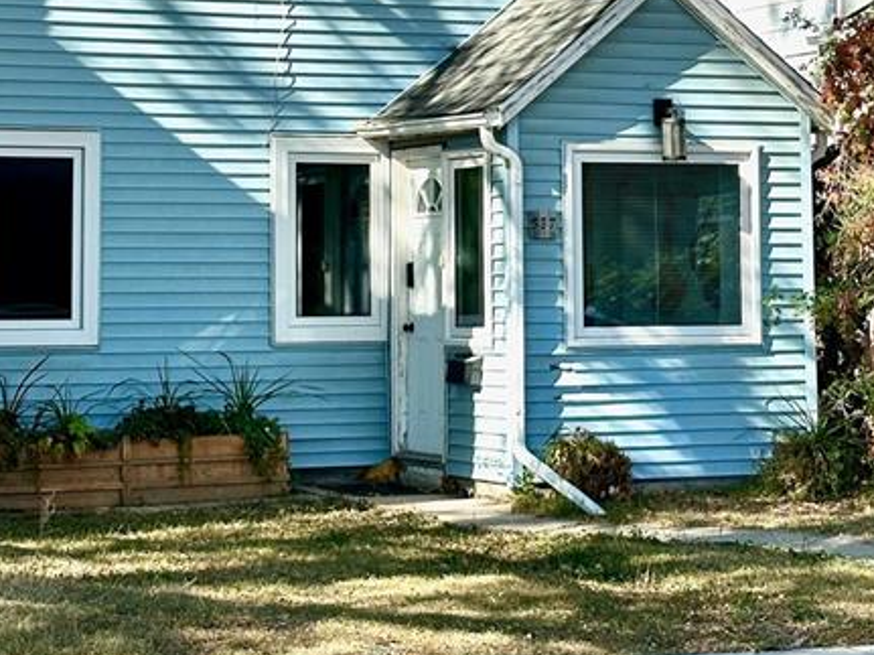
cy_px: 69
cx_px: 406
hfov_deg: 17.3
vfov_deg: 12.9
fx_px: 2878
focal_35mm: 114
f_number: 1.78
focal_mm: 6.86
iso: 64
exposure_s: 1/1497
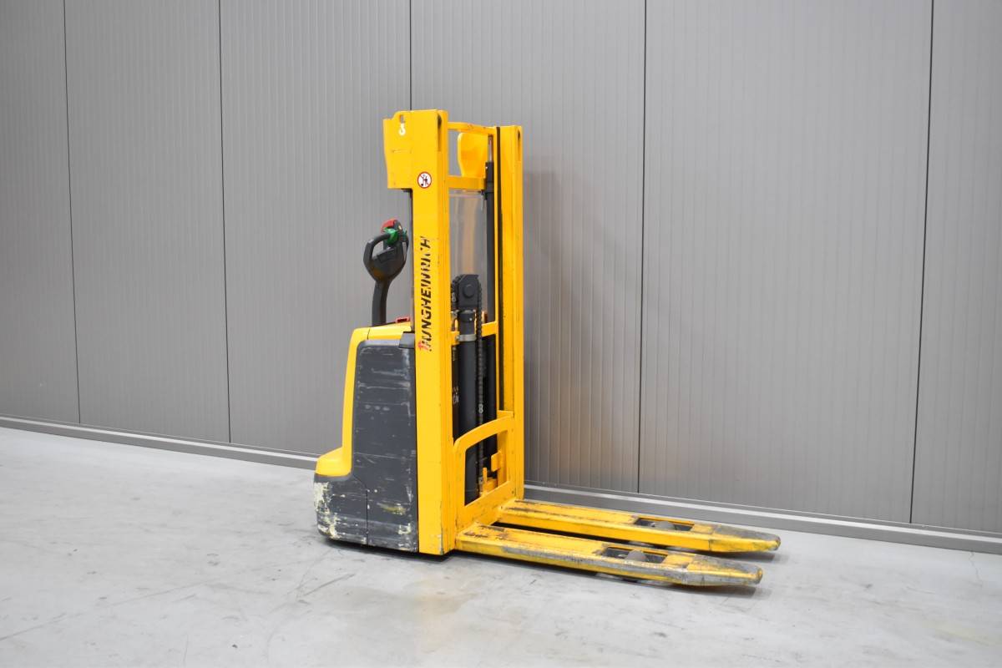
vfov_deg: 38.4
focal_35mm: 34
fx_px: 960
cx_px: 501
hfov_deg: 55.1
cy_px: 334
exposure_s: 1/40
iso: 1250
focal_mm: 23
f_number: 5
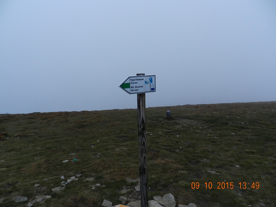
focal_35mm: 23
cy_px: 104
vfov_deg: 58.9
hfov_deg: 73.9
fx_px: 183
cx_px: 138
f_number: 3.4
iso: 160
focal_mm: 4
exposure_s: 1/1000
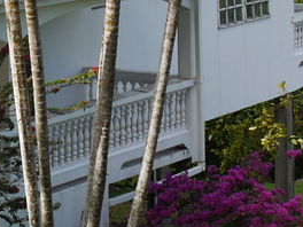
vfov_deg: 7.5
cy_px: -128
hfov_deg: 10.1
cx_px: -36
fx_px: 1698
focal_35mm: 194
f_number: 6.3
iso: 100
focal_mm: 16
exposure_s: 1/250
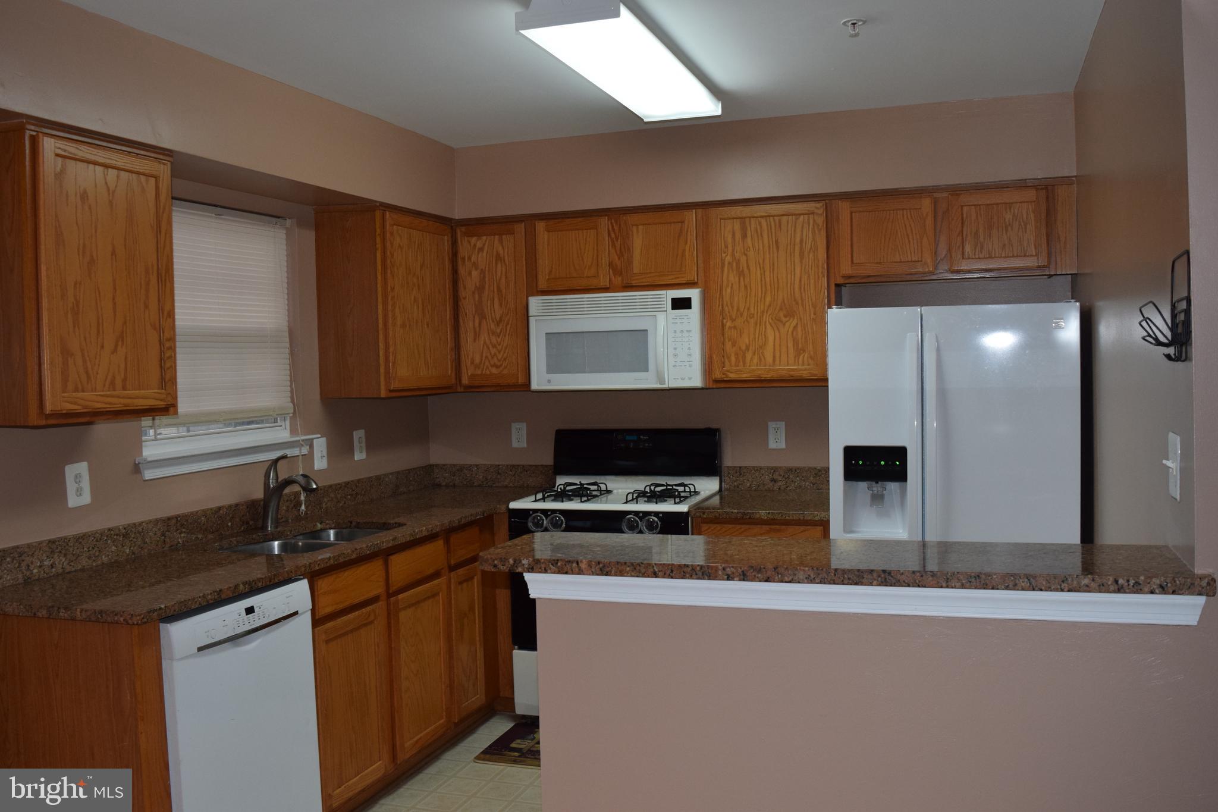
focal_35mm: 33
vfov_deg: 40.0
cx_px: 609
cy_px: 406
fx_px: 1116
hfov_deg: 57.2
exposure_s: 1/125
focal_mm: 22
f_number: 5.6
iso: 800
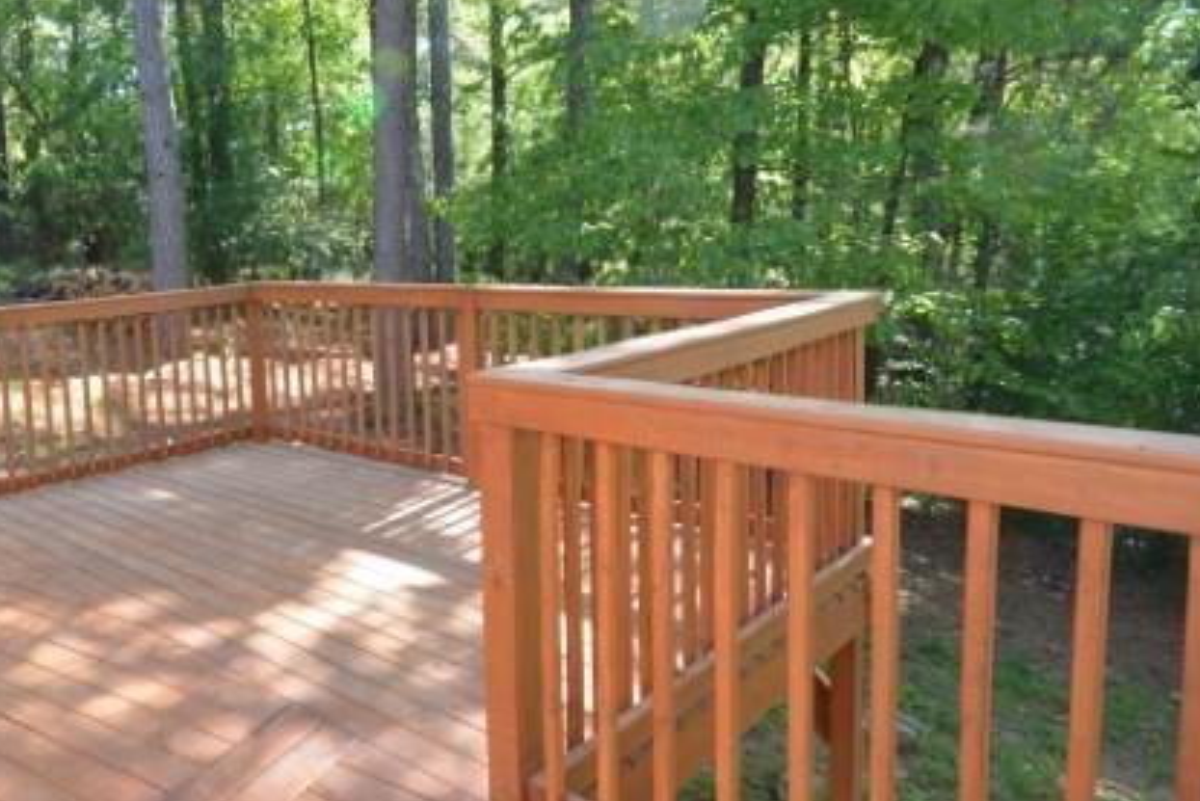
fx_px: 867
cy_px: 315
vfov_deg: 49.2
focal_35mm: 26
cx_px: 237
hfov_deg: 63.3
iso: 100
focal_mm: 10
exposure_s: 1/15
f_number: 8
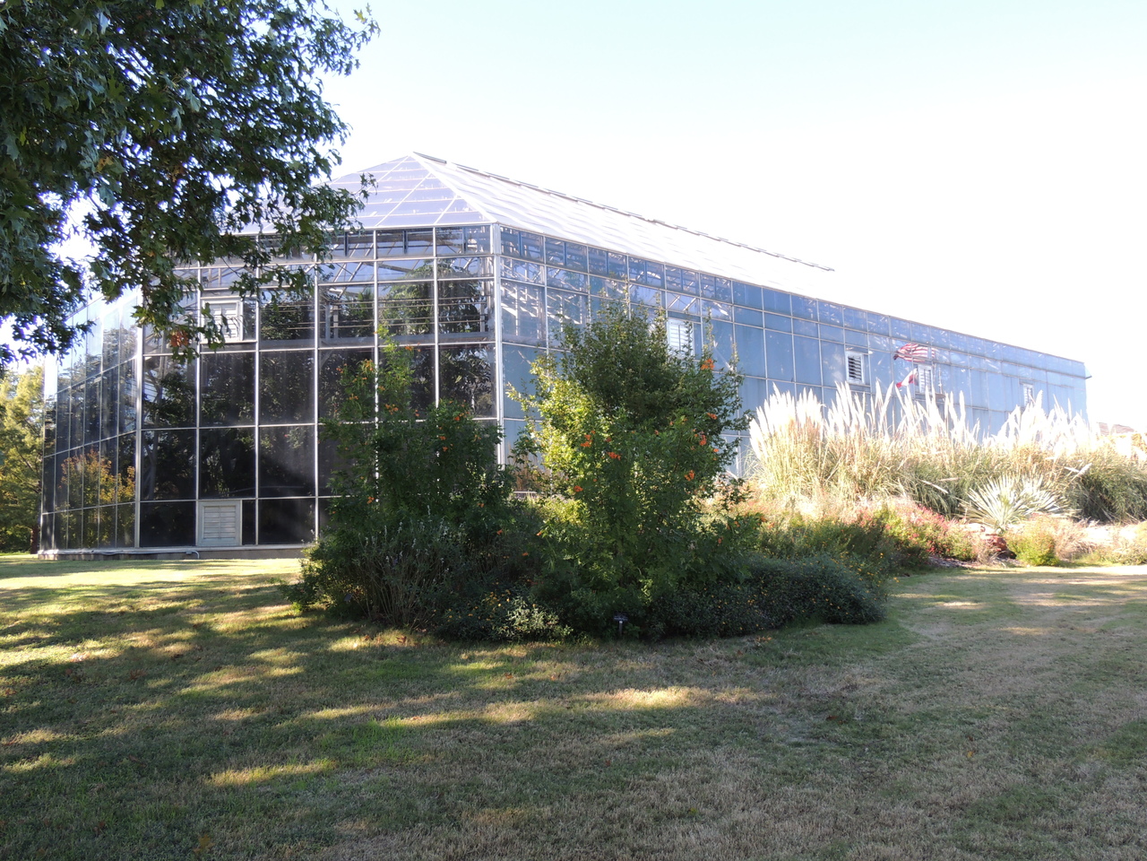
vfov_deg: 46.8
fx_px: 994
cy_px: 430
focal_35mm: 30
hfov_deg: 60.0
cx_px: 574
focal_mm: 5.3
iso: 100
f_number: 3.1
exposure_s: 1/160
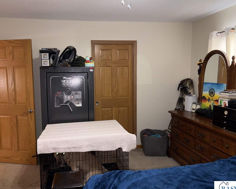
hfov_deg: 62.1
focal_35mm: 28
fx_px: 196
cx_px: 109
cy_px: 93
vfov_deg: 51.5
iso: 64
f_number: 1.6
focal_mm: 5.96
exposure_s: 1/15
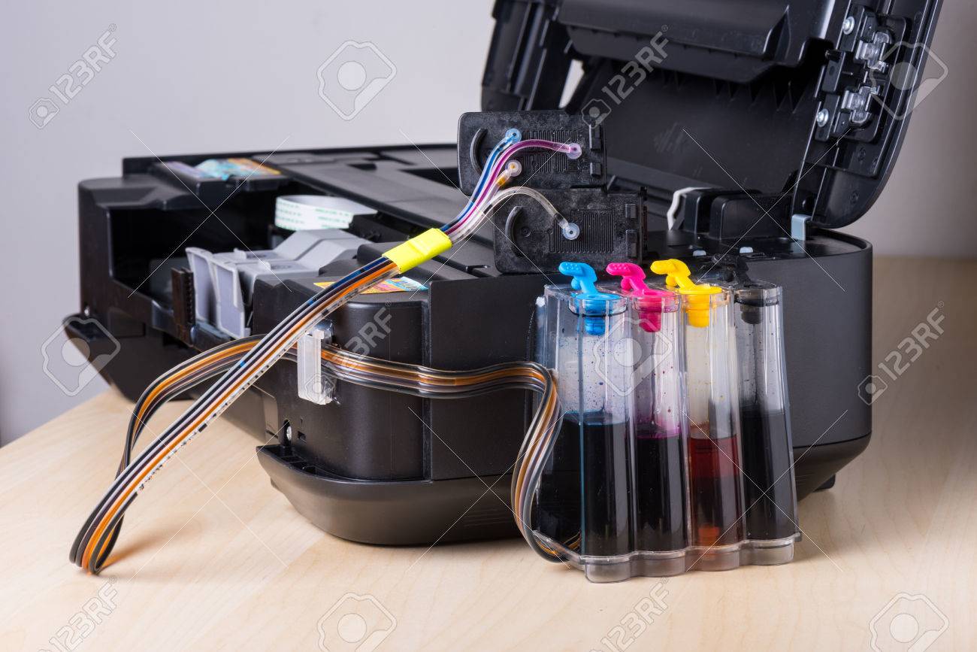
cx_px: 488
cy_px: 326
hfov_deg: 19.5
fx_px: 2850
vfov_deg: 13.0
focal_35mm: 105
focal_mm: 105
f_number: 18
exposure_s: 1/200
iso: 200
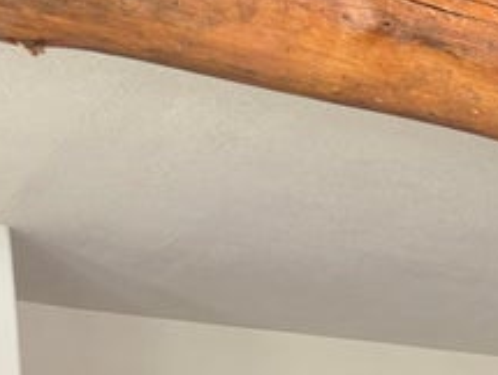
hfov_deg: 17.2
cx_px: 870
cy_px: 690
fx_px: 1369
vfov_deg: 13.8
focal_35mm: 95
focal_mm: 6.76
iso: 200
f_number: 1.78
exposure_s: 1/70
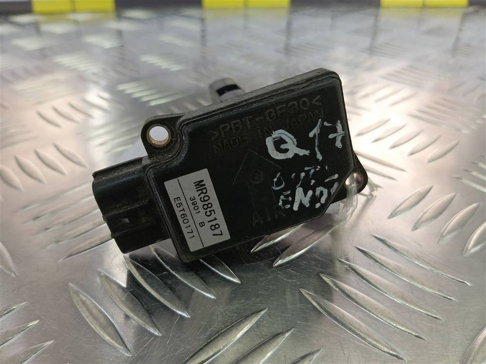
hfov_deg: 65.3
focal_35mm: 27
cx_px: 243
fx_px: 379
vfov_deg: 51.4
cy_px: 182
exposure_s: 1/100
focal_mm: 4.11
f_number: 1.6
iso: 130
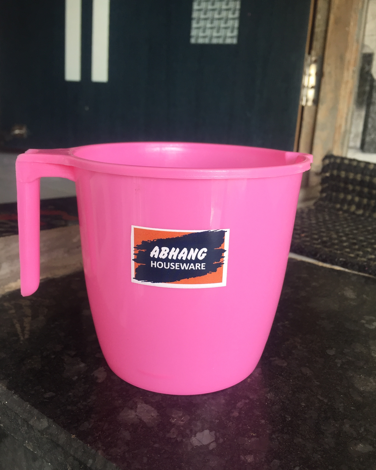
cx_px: 187
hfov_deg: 47.1
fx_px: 431
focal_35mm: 31
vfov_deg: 57.2
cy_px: 238
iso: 50
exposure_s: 1/100
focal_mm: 4.15
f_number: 2.2
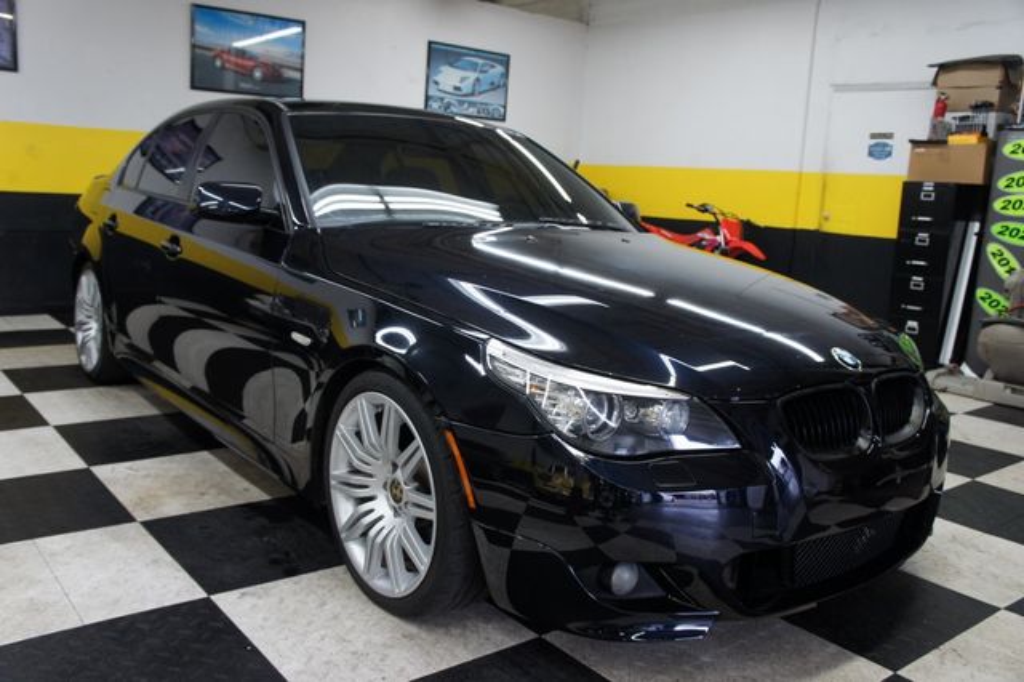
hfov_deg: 62.0
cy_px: 341
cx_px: 512
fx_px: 853
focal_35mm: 30
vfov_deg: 43.6
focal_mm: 20
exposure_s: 1/30
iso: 200
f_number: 4
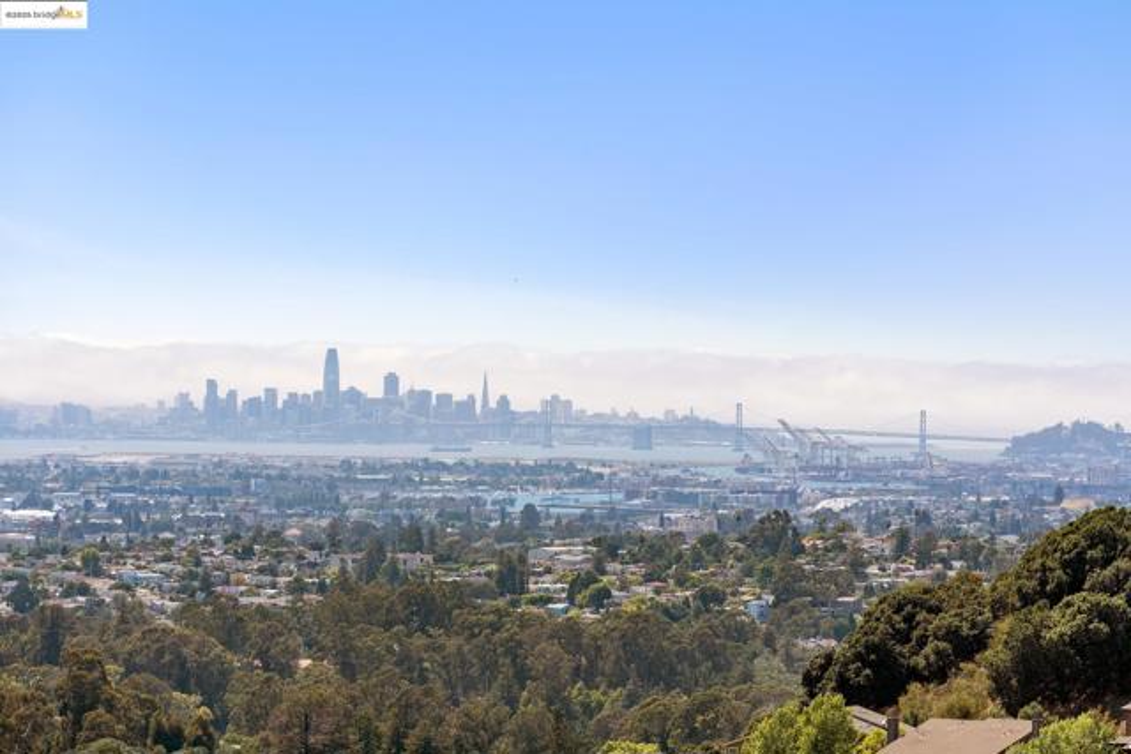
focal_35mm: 180
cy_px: 377
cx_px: 566
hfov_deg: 11.4
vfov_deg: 7.6
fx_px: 5656
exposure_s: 1/400
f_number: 8
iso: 100
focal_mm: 180
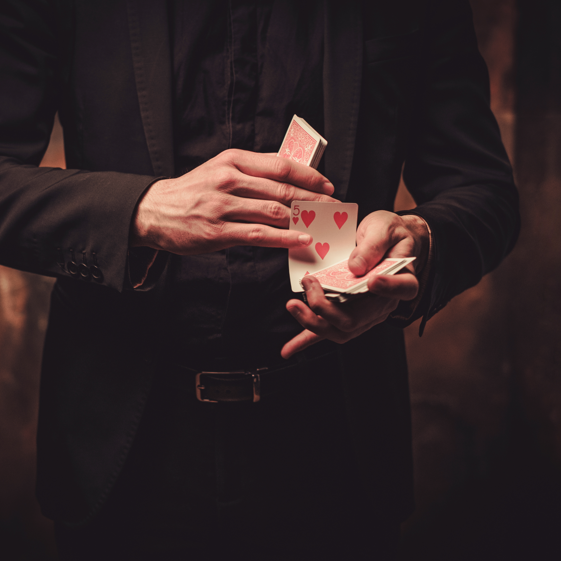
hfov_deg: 25.3
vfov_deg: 25.4
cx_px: 246
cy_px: 282
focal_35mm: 68
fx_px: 1247
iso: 640
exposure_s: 1/100
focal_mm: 35
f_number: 2
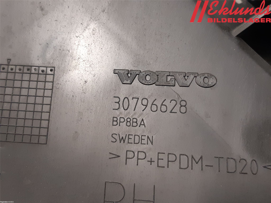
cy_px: 102
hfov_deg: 67.3
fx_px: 204
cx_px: 136
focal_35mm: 26
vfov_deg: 53.1
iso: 160
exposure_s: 1/50
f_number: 1.7
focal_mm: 3.93
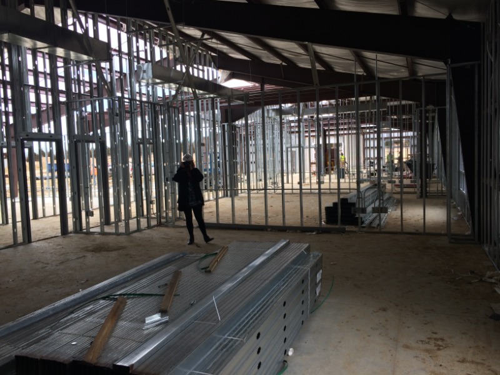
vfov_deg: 48.2
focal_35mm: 29
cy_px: 188
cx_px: 250
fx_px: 419
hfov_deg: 61.7
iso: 32
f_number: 2.2
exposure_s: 1/133
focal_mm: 4.15
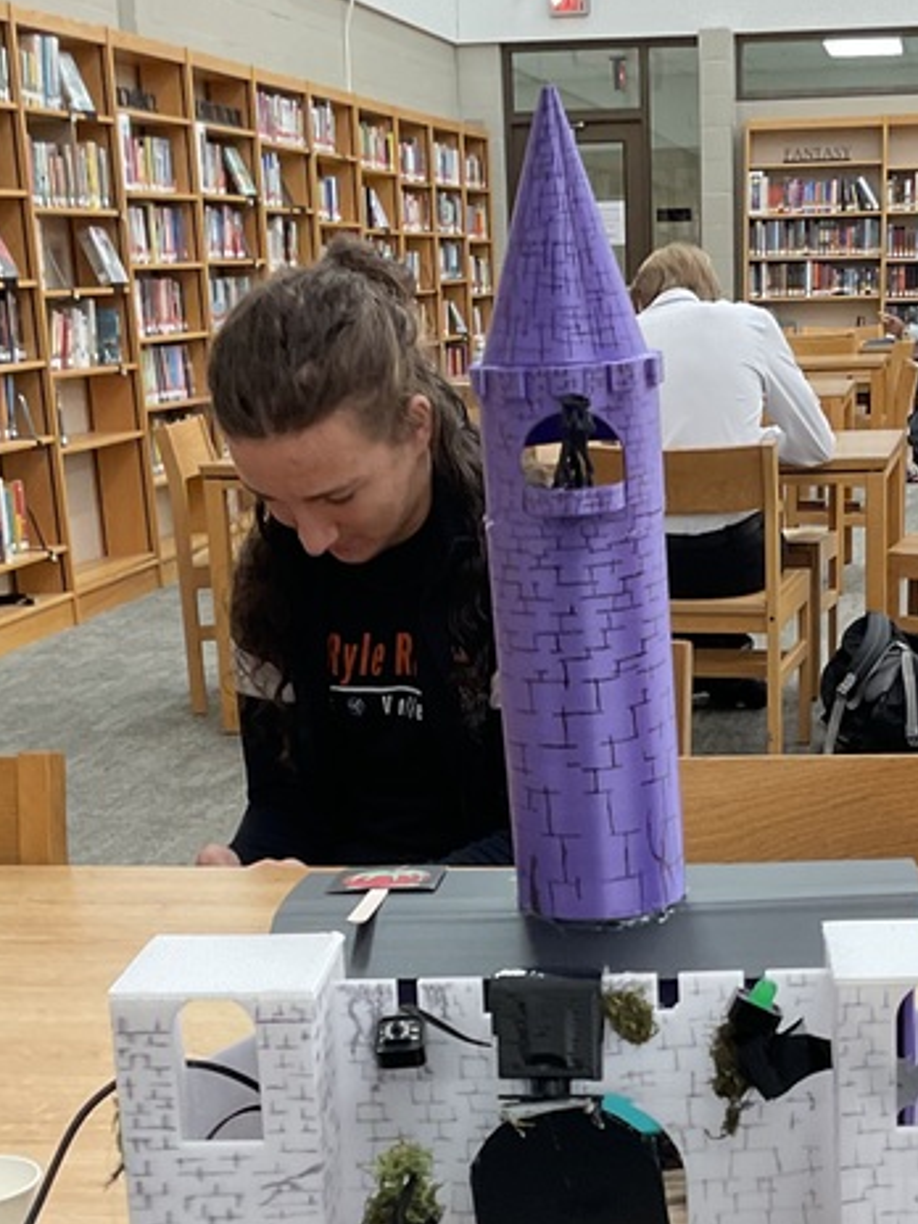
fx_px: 2263
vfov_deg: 29.7
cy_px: 939
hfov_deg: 22.8
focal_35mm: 64
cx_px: 609
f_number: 1.8
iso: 80
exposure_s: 1/60
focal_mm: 3
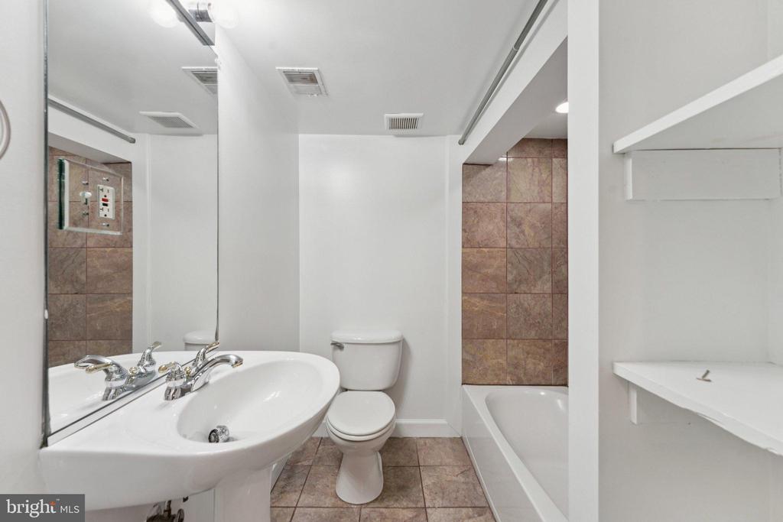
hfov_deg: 101.9
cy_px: 261
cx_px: 392
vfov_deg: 78.9
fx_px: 318
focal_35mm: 15
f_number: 8
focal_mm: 14.6
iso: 200
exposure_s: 1/10
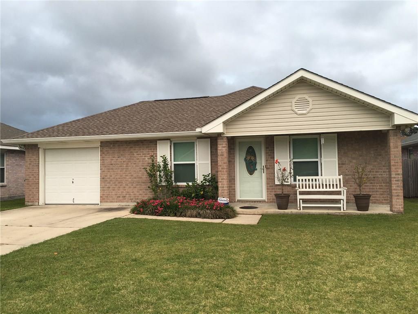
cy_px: 157
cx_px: 209
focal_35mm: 29
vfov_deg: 48.2
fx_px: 350
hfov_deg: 61.7
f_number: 2.2
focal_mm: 4.15
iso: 25
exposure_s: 1/60
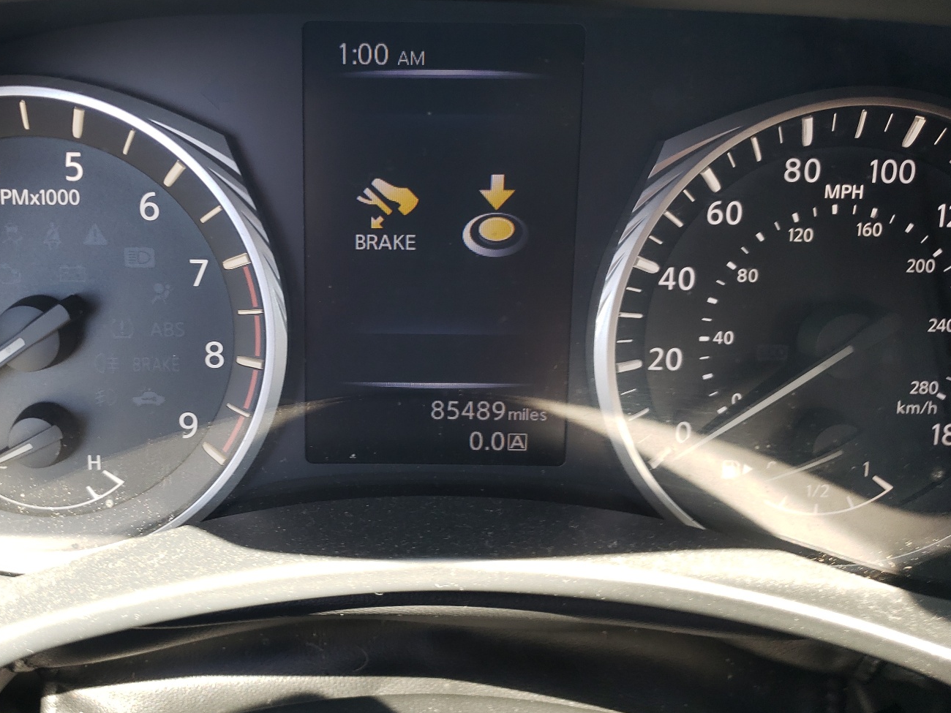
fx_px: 879
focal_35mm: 32
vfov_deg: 44.1
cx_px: 387
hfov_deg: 56.4
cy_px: 327
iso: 53
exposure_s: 1/50
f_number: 1.5
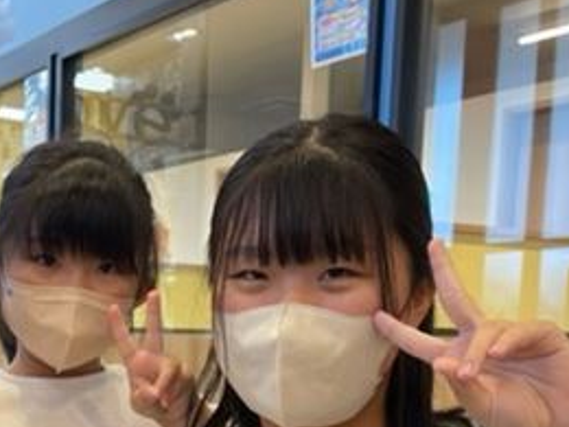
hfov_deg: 30.9
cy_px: 429
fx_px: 986
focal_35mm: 60
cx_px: 74
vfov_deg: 23.4
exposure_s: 1/120
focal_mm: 5.1
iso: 64
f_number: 1.6
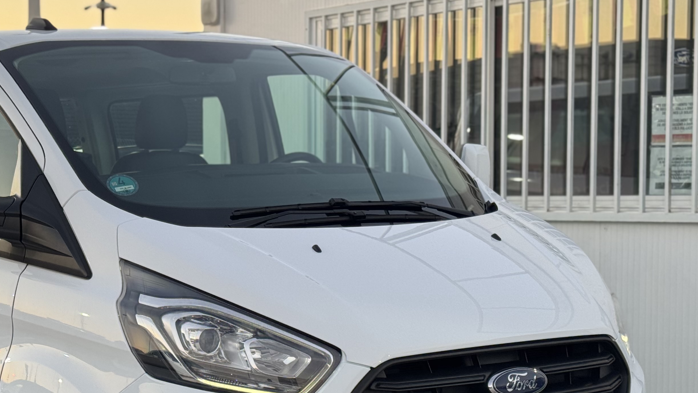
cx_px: 137
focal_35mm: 86
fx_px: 1592
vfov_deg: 14.0
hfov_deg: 24.3
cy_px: 299
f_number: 1.78
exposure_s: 1/103
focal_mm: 6.76
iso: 80
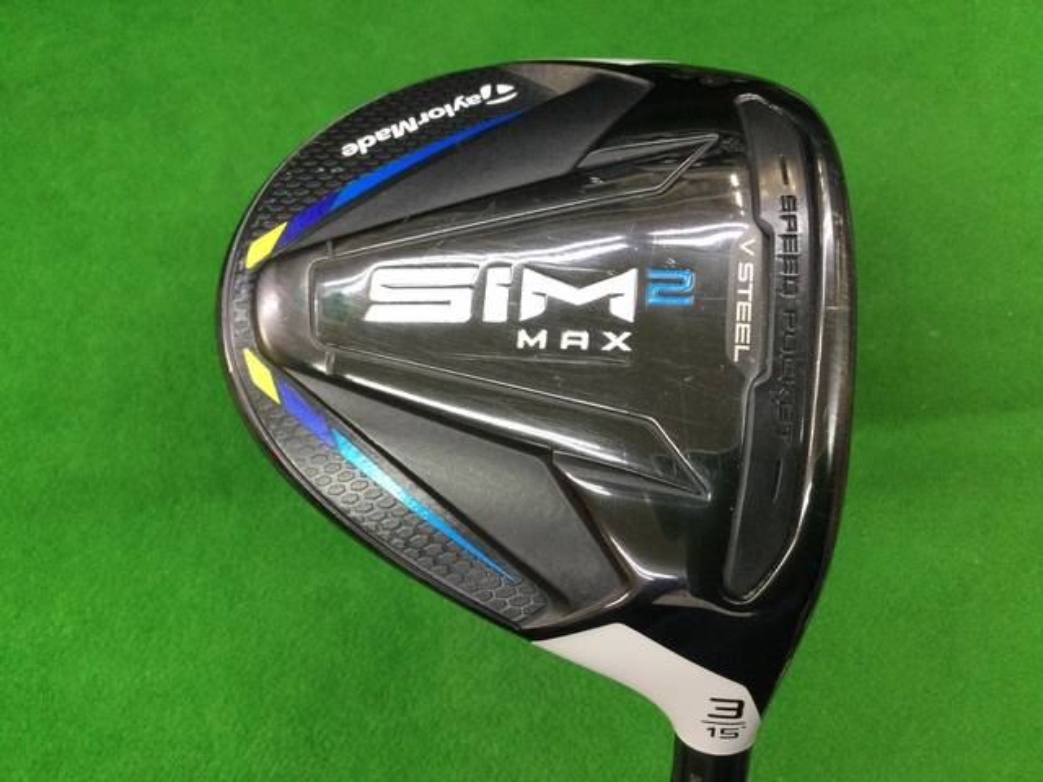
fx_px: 934
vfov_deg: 45.4
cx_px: 522
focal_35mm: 31
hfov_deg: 58.4
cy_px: 391
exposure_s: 1/30
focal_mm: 3.3
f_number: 2.4
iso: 100
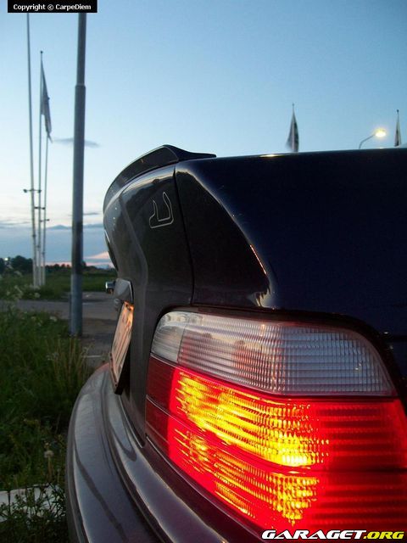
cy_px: 272
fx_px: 564
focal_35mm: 36
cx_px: 204
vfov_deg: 51.4
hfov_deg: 39.7
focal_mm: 6
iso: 64
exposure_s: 1/4
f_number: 2.7
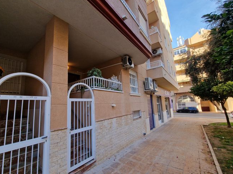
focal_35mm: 14
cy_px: 90
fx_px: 94
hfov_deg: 102.0
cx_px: 110
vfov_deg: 85.5
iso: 50
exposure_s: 1/288
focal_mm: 2.2
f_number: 2.2
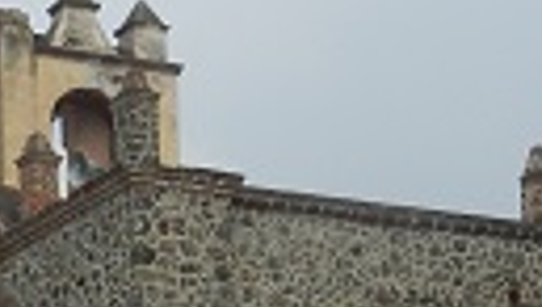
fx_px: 3066
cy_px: 685
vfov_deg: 5.6
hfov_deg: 10.1
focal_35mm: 213
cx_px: 324
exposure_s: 1/500
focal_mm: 8.1
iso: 160
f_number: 4.2
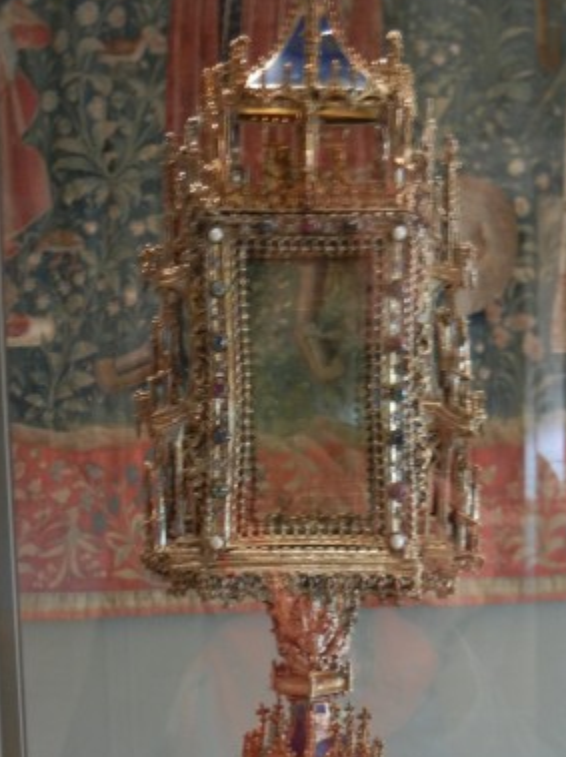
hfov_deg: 24.0
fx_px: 1331
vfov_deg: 31.1
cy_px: 577
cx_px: 310
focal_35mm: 61
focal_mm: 5.4
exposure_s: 1/4.8
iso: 200
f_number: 3.5
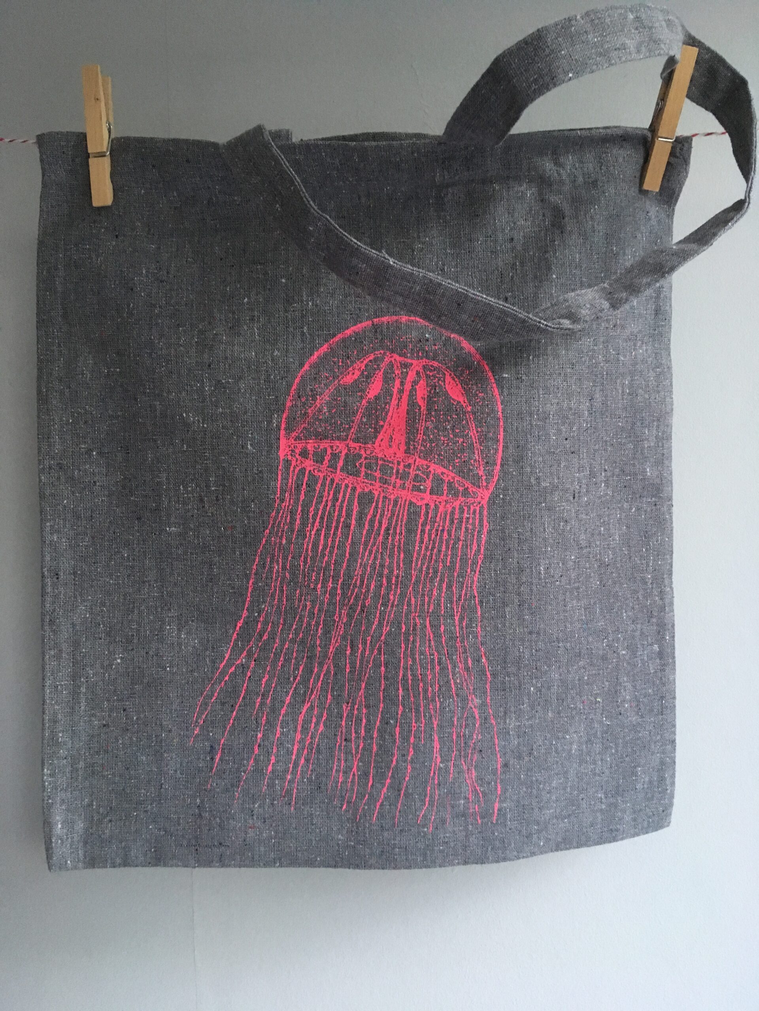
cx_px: 380
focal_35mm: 29
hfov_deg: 48.2
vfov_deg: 61.7
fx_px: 848
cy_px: 506
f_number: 2.2
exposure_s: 1/17
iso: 200
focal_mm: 4.15
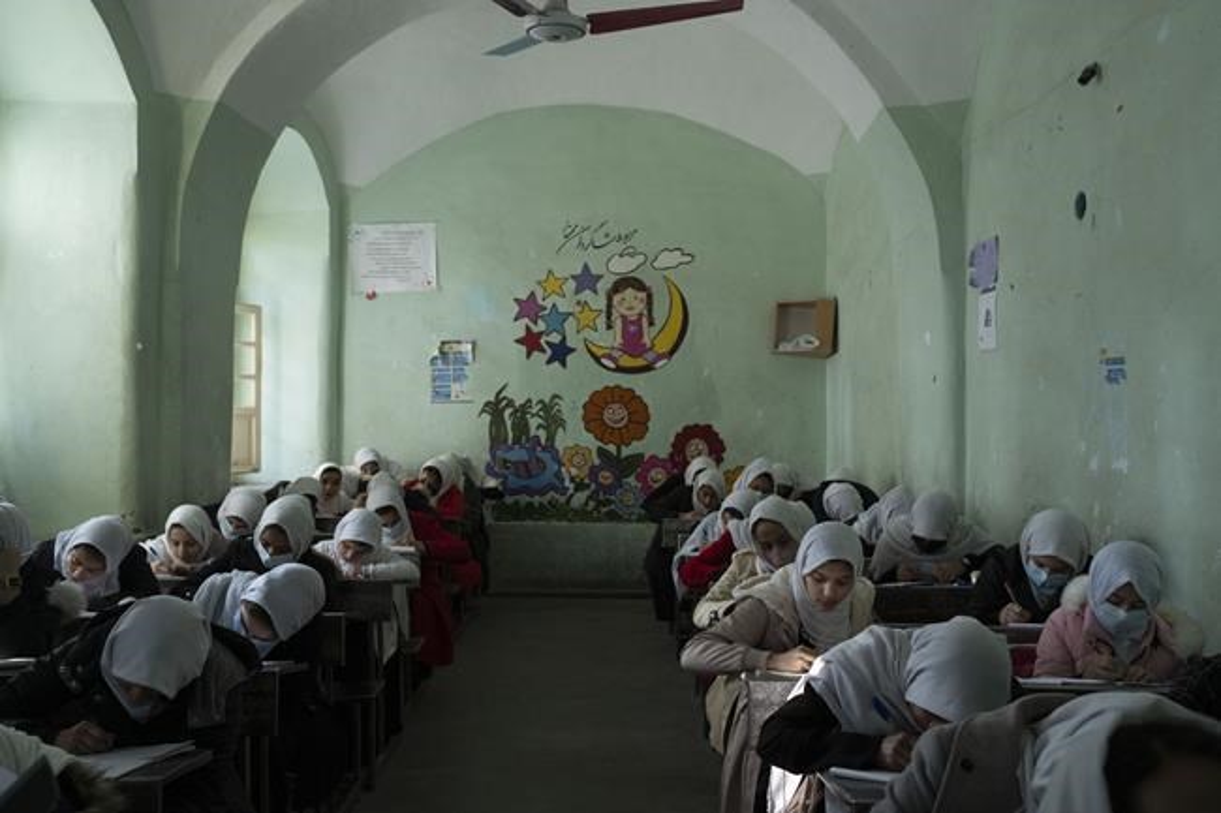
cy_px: 406
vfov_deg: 37.8
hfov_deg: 54.4
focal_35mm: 35
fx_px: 1187
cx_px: 610
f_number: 5
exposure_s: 1/80
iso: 1600
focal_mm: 35
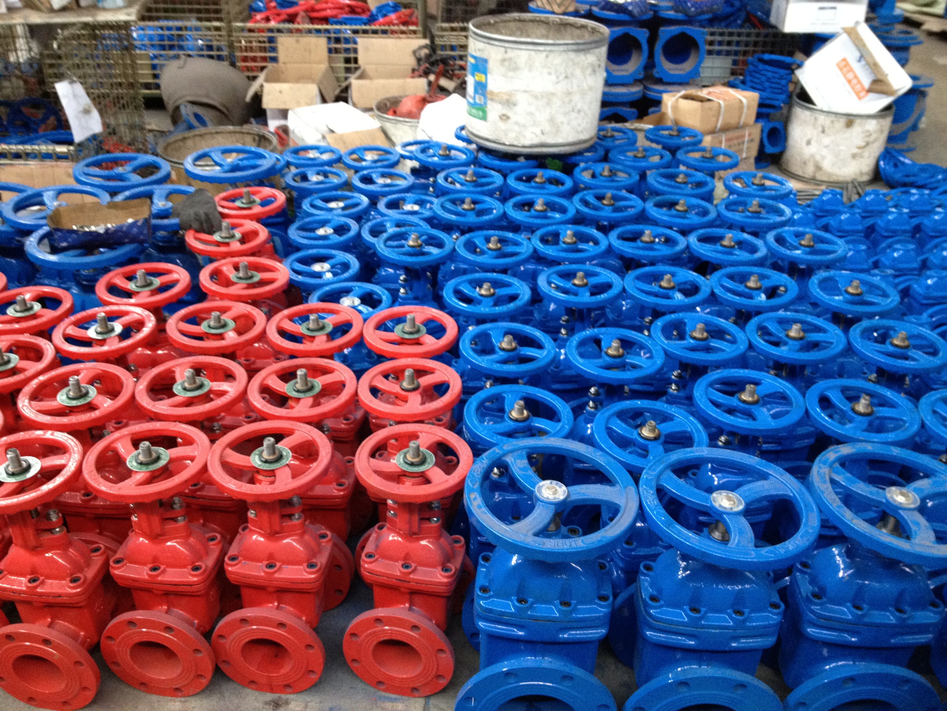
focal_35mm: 35
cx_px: 474
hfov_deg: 52.6
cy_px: 356
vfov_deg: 40.7
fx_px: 958
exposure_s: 1/20
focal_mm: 4.28
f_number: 2.4
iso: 320
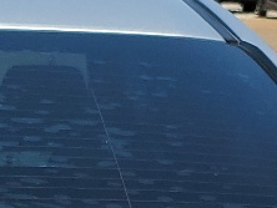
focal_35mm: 187
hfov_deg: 10.3
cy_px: 547
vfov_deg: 7.3
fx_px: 1498
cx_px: -91
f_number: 1.5
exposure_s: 1/5000
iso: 50
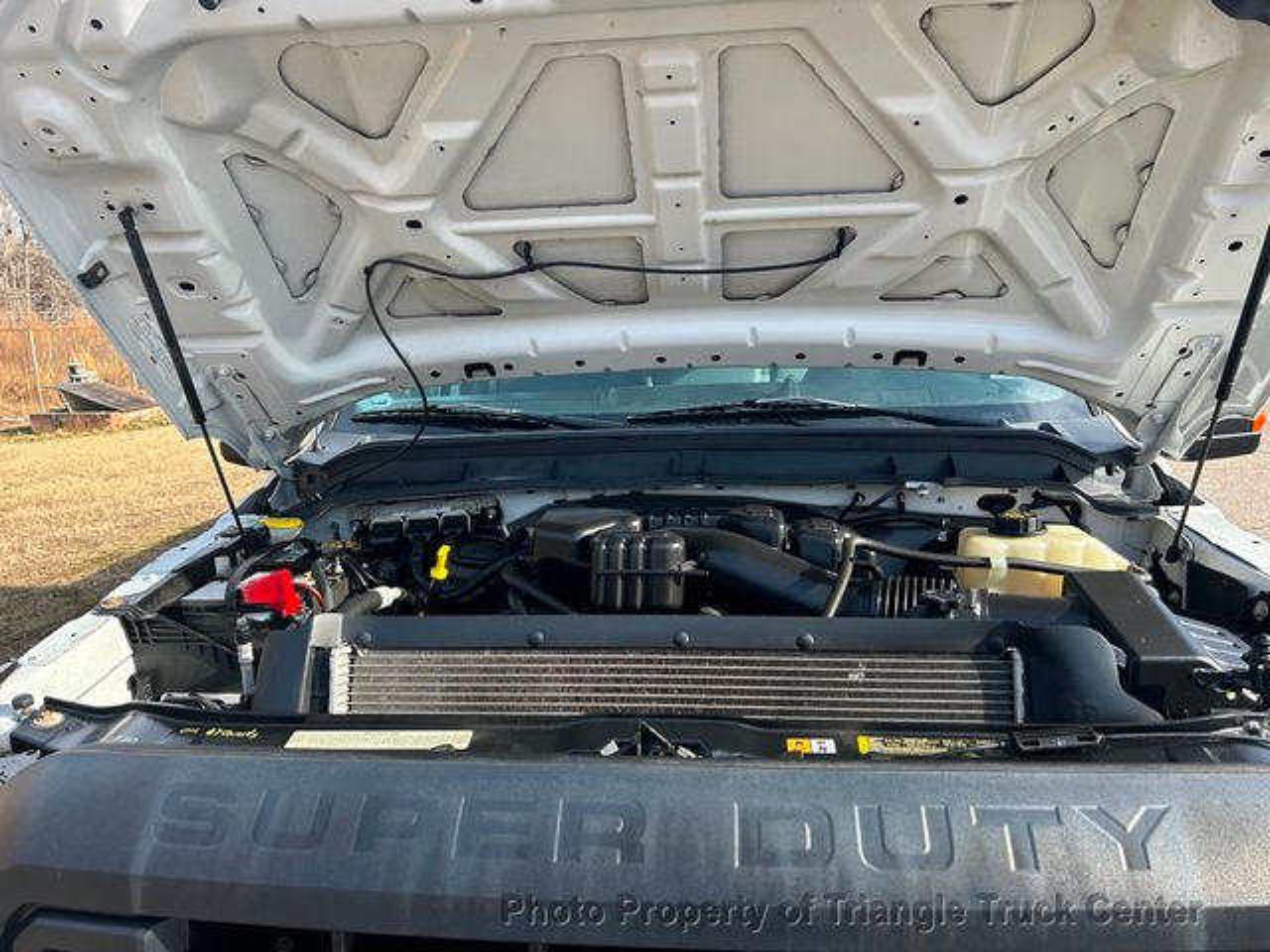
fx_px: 954
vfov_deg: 53.1
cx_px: 635
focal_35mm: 26
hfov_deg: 67.3
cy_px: 476
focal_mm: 5.7
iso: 50
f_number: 1.5
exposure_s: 1/846
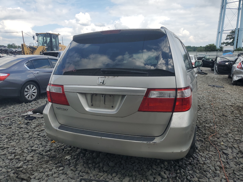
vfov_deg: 53.1
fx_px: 183
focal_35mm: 26
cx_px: 122
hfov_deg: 67.3
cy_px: 91
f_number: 1.5
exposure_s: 1/2000
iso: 50
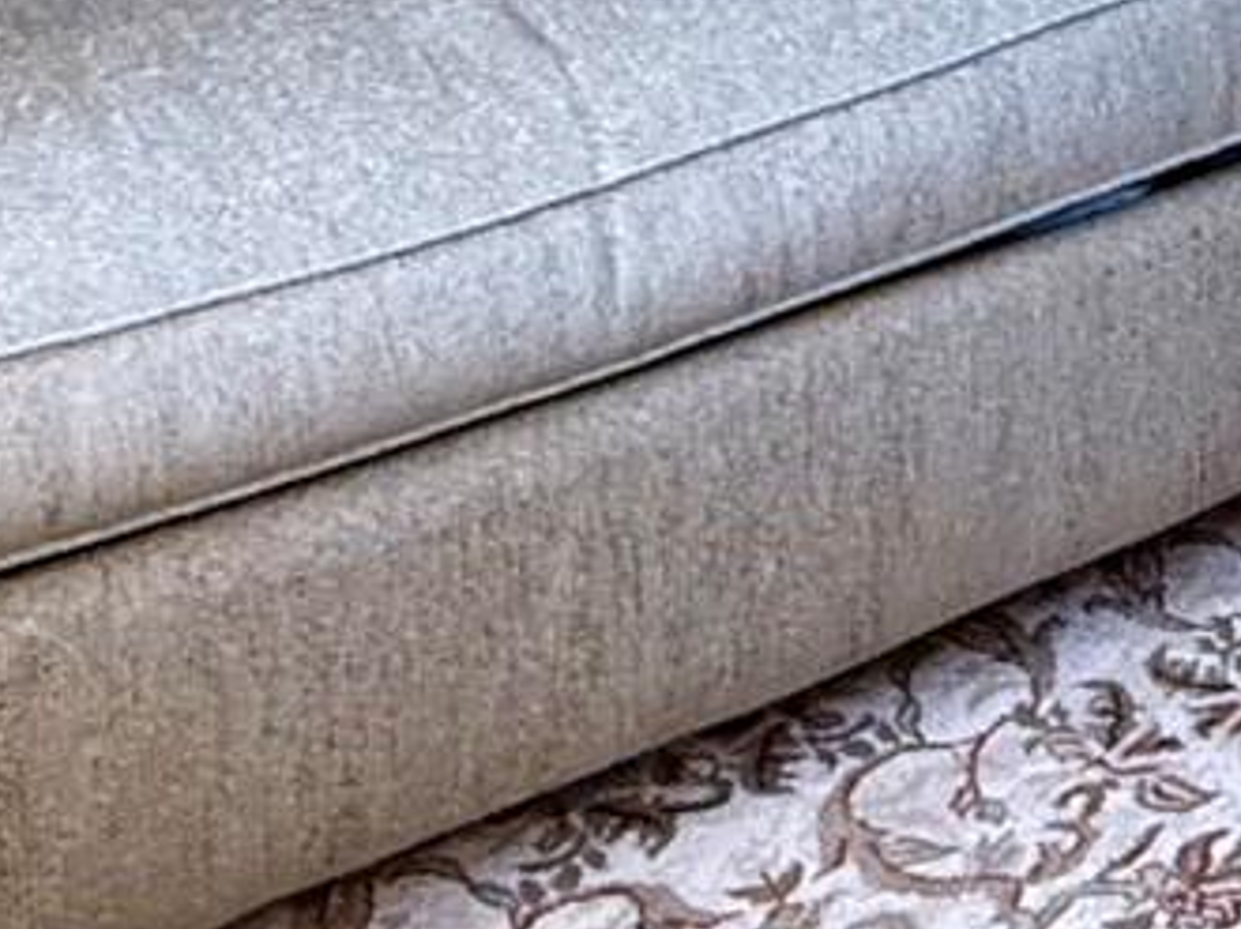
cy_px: -933
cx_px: 2264
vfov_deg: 14.2
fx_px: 3117
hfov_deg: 17.8
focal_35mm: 87
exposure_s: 1/120
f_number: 2.2
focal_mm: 2.22
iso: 320
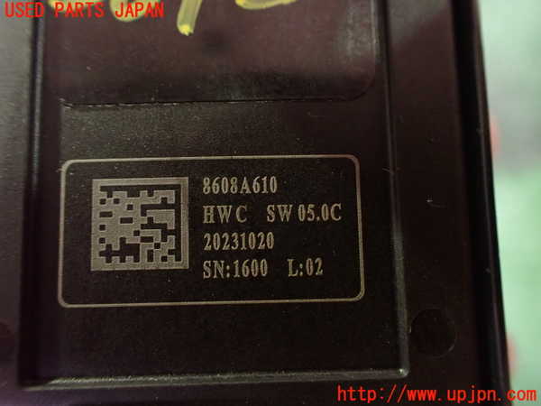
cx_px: 270
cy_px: 203
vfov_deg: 46.8
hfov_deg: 60.0
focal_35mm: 30
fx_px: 469
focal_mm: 5.4
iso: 1250
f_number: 2.3
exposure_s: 1/30
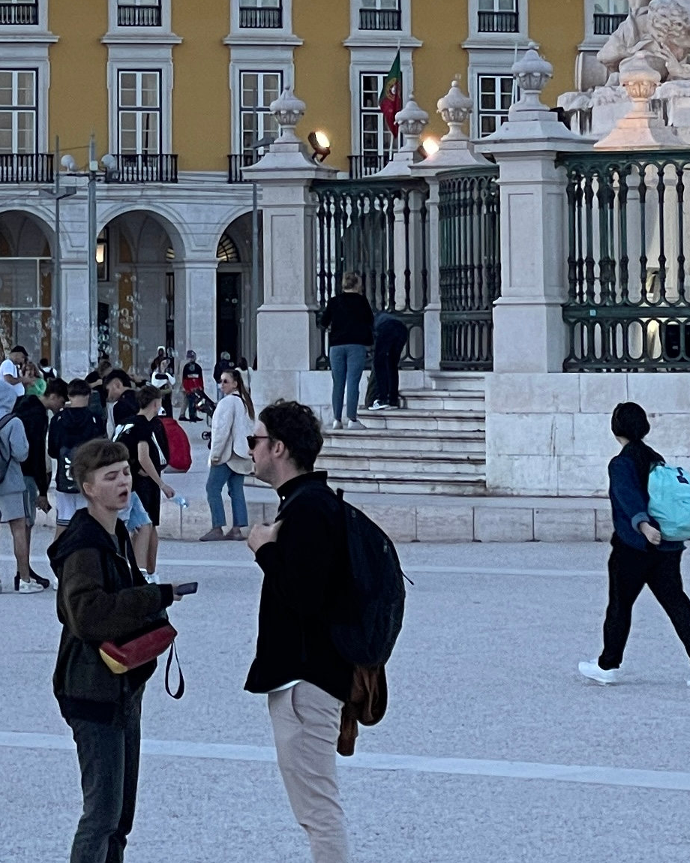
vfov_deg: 10.7
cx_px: 131
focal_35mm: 178
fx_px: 4544
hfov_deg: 8.7
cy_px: -47
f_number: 2
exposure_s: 1/182
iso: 25
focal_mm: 6
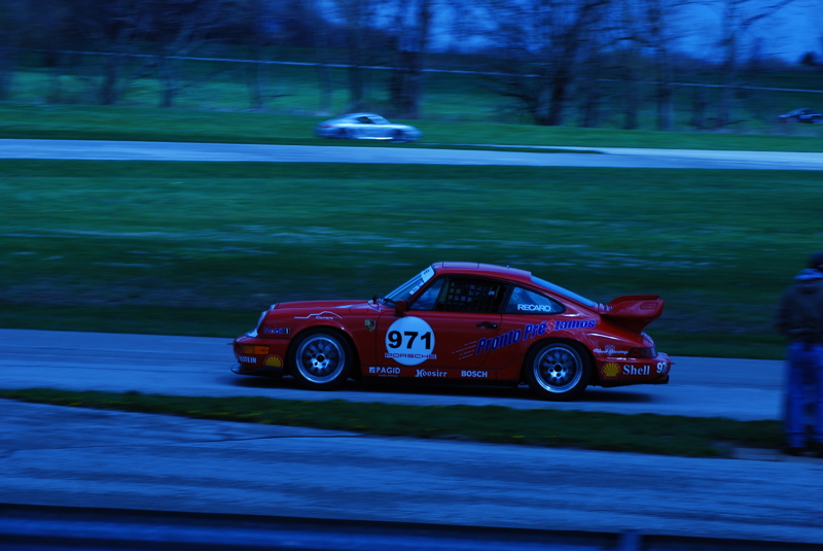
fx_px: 3432
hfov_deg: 13.7
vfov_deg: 9.2
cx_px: 412
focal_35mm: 150
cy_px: 276
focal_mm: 100
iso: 200
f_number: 14
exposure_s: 1/320
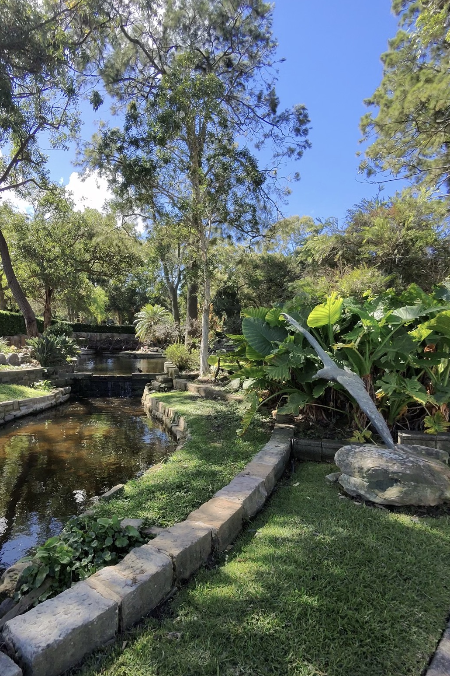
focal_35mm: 14
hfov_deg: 80.6
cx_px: 190
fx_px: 262
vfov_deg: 104.2
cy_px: 347
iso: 54
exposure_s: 1/476
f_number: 2.2
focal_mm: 2.24
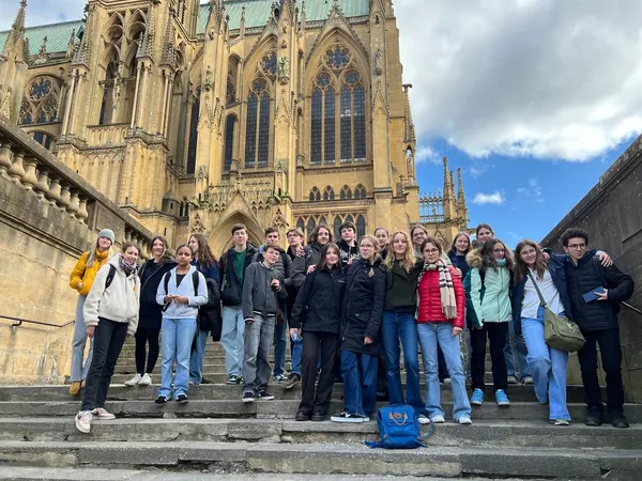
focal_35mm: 26
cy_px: 240
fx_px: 482
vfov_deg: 53.1
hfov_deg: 67.3
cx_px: 321
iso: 50
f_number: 1.5
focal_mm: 5.7
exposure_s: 1/687
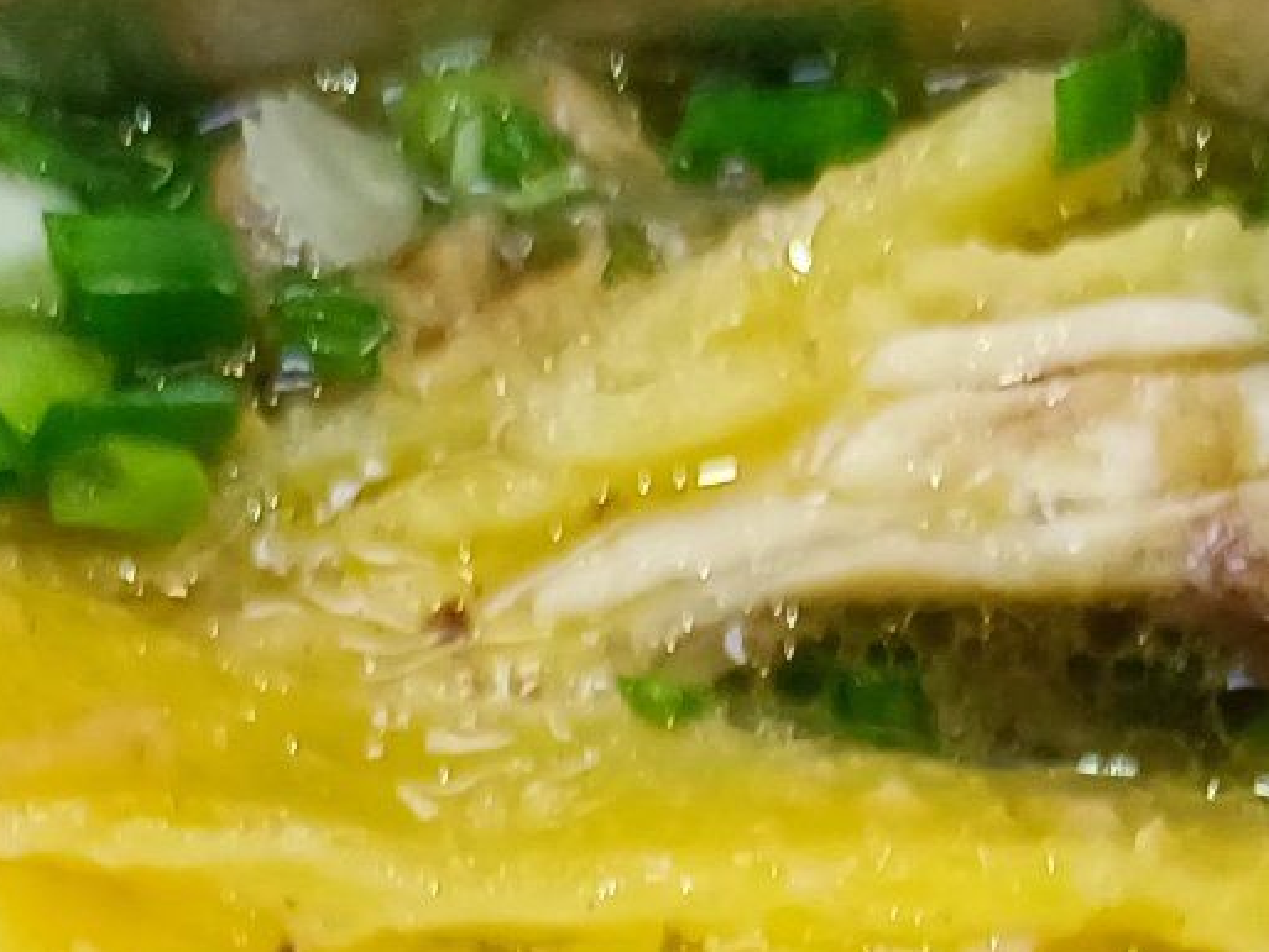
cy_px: 2332
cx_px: 788
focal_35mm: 133
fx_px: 4877
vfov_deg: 9.8
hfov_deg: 14.8
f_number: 1.79
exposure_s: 1/33.3
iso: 1187
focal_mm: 4.71
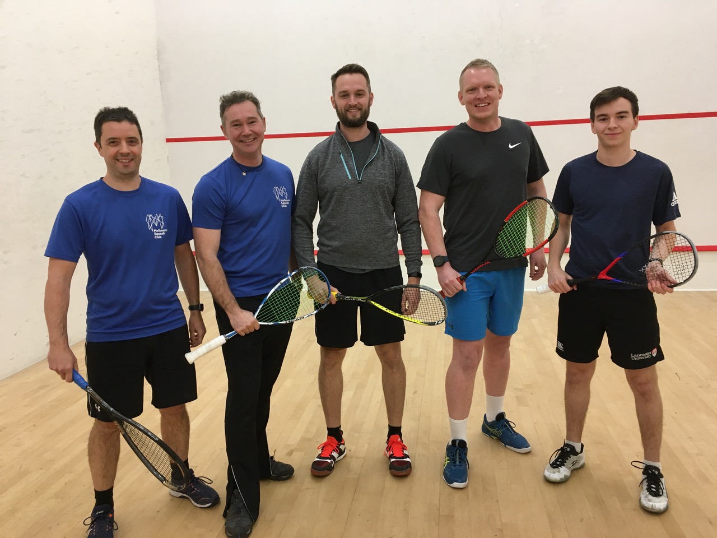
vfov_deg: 48.2
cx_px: 358
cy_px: 269
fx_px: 601
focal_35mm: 29
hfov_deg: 61.7
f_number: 2.2
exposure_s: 1/33
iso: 64
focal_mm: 4.15
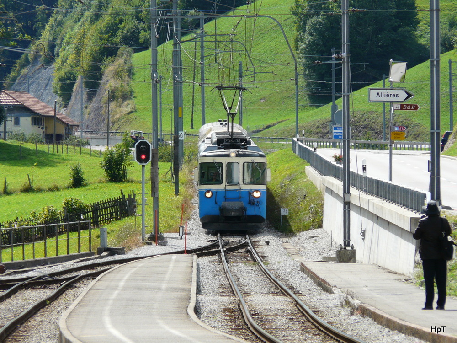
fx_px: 4700
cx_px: 228
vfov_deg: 4.2
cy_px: 172
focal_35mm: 356
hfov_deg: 5.6
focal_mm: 58.4
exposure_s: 1/250
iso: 100
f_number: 5.6
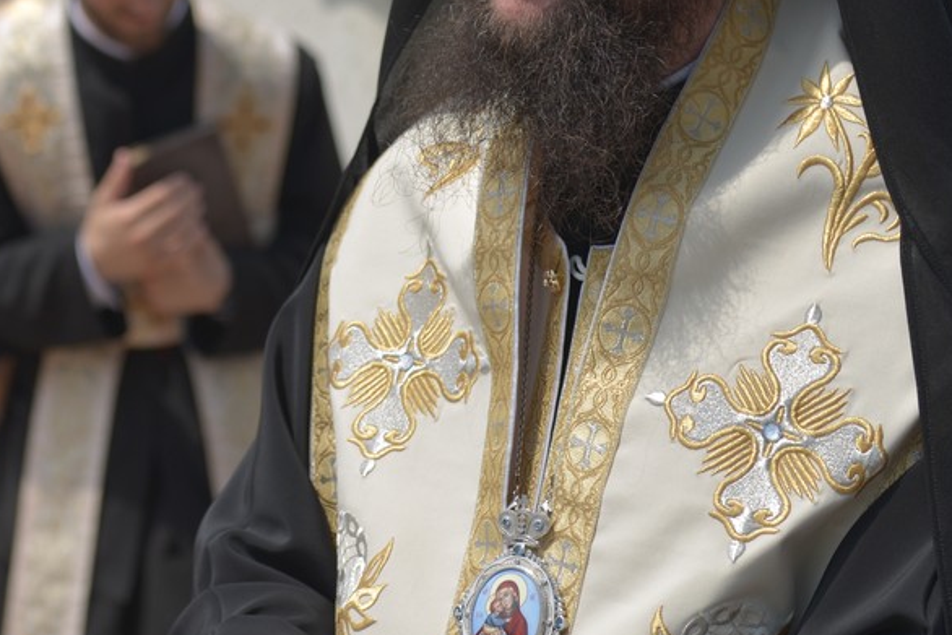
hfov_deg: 13.9
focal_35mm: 147
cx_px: 238
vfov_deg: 9.3
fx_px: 3888
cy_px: 137
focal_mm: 60
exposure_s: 1/2000
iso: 100
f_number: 2.8
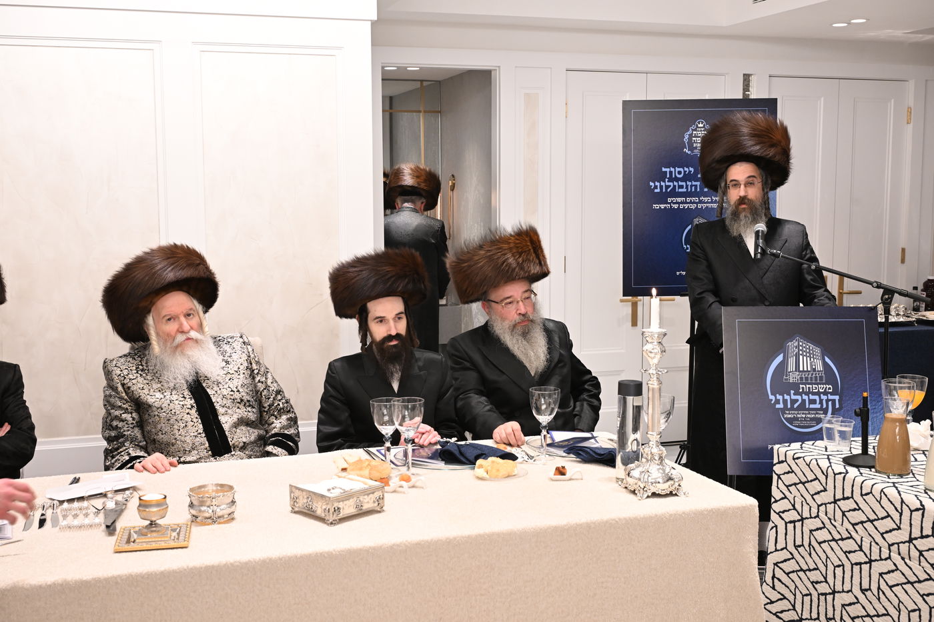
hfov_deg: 47.4
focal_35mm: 41
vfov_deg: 32.6
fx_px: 1064
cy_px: 311
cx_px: 467
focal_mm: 41
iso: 1600
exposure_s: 1/80
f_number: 8
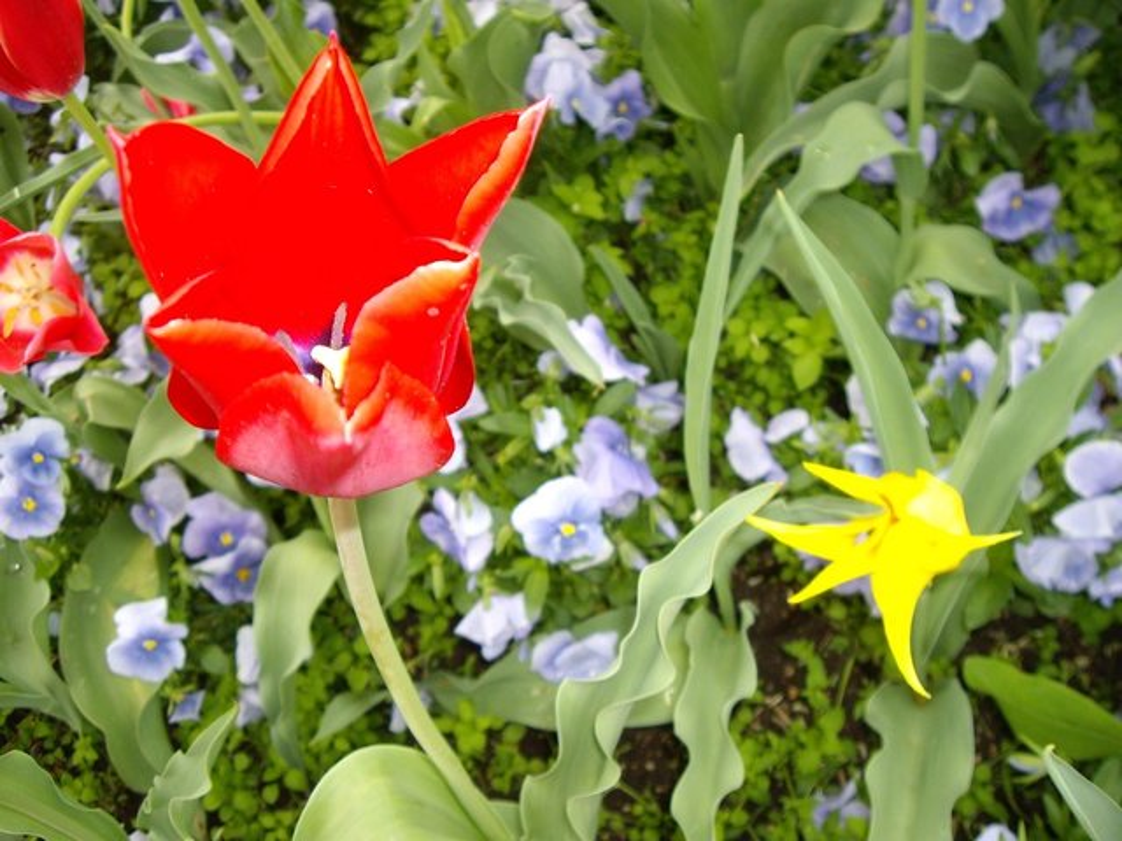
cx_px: 561
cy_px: 420
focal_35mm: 38
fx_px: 1232
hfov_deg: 49.0
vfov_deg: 37.7
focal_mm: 6.2
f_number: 2.7
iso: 100
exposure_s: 1/100
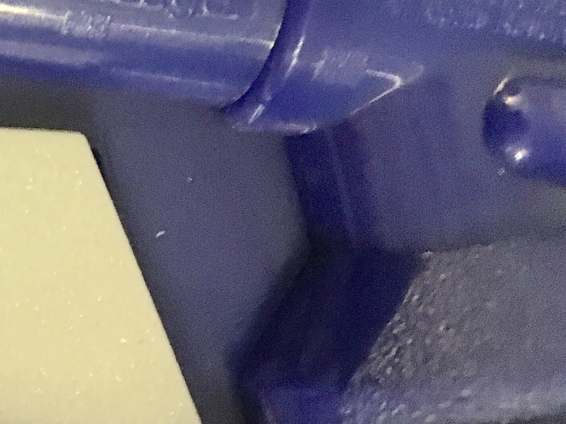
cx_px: -201
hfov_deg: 21.2
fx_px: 1341
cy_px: -42
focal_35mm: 82
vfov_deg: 17.4
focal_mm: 4.15
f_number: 2.2
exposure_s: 1/15
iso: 640
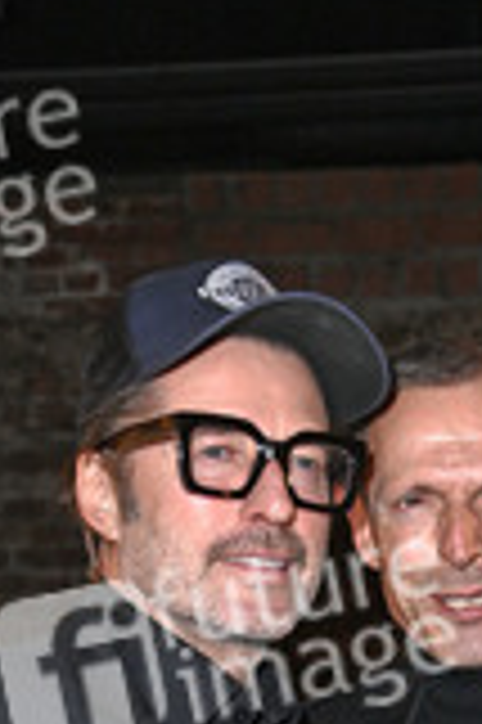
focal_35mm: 87
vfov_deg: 21.7
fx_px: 1751
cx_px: 356
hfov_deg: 15.6
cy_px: 872
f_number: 4.5
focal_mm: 35
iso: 2000
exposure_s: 1/100
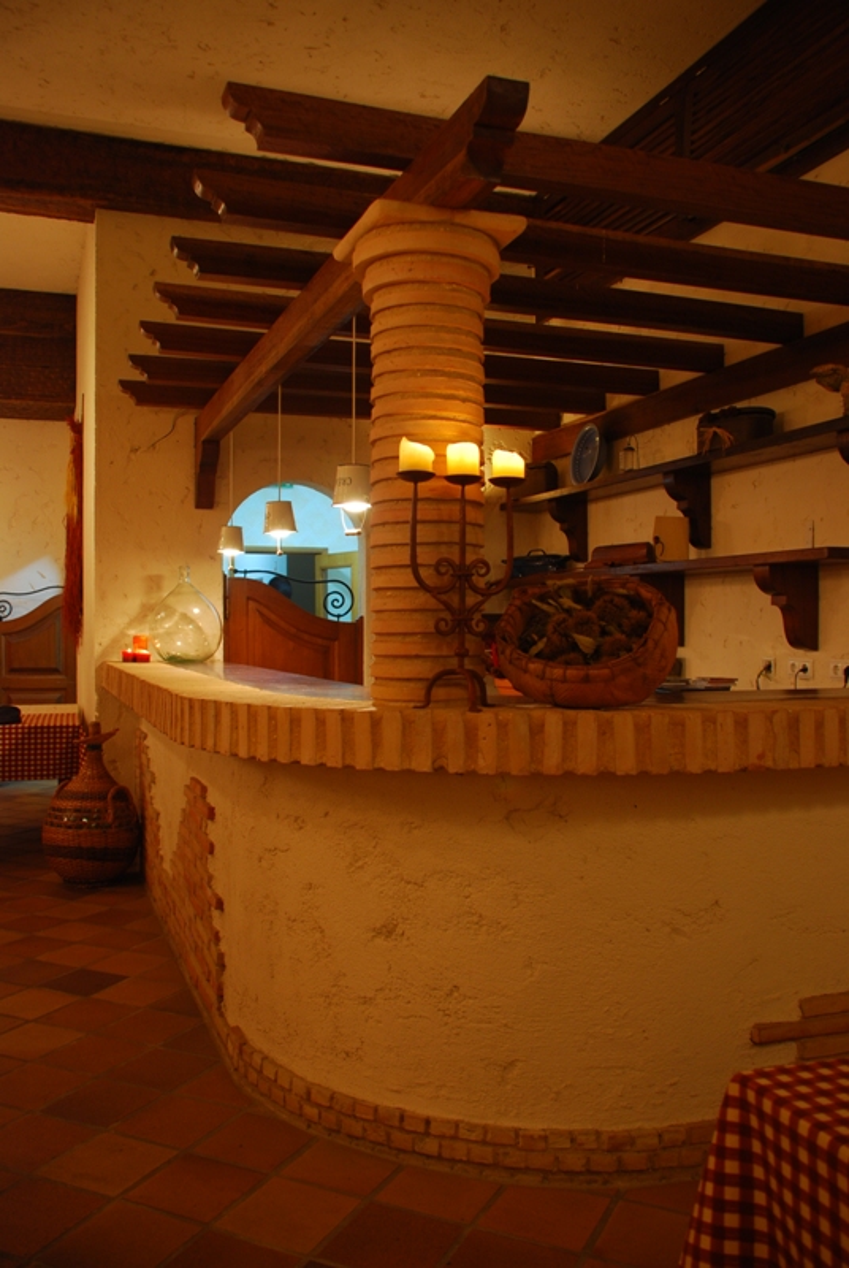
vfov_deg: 61.9
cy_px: 634
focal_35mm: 30
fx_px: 1058
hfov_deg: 43.7
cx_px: 424
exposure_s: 1/4
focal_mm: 20
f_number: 3.8
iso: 160
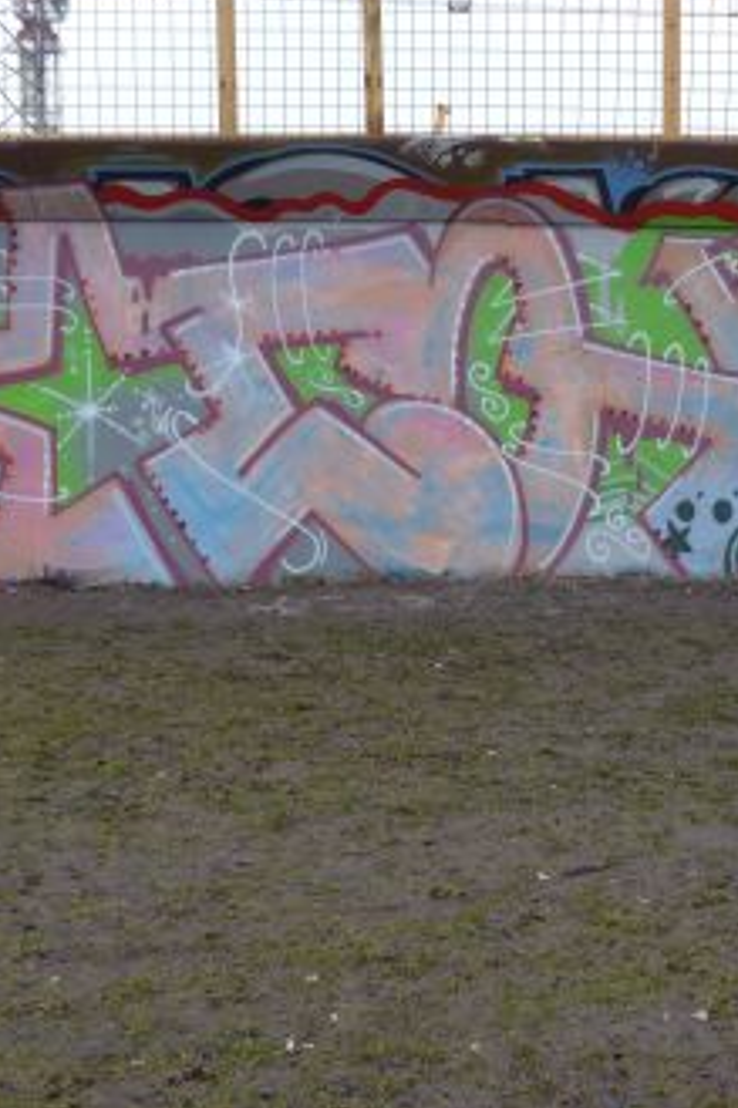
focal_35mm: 49
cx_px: 590
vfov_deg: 40.4
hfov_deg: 27.0
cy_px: 530
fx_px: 1508
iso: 80
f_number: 2.5
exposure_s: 1/100
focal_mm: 6.5
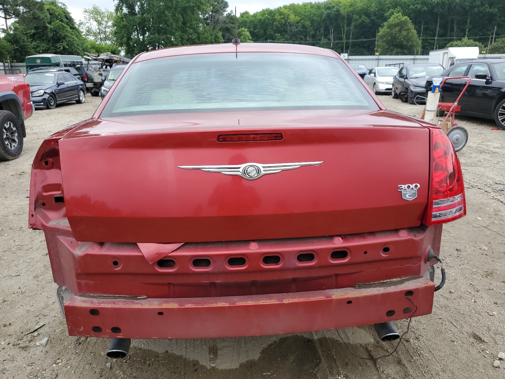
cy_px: 190
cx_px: 252
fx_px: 379
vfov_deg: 53.1
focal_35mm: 26
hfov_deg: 67.3
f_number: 1.5
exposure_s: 1/323
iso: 50
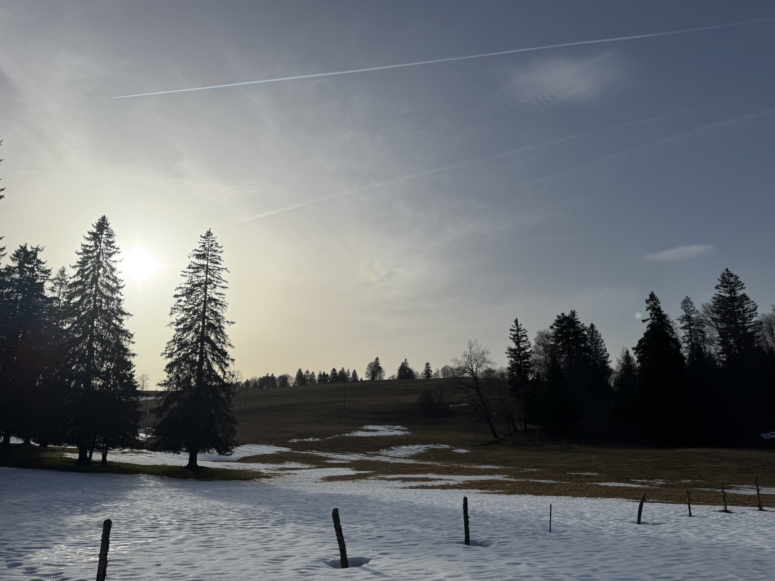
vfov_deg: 56.8
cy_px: 290
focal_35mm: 24
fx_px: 537
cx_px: 388
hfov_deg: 71.6
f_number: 1.78
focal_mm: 6.76
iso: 64
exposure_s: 1/15152
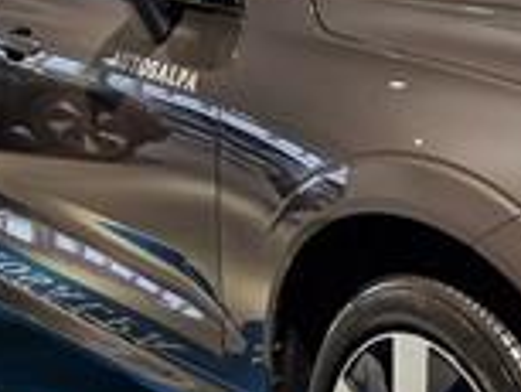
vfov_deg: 15.4
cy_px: 222
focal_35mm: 96
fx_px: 1446
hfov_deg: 19.5
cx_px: 575
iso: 160
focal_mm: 5.4
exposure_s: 1/180
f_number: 1.8
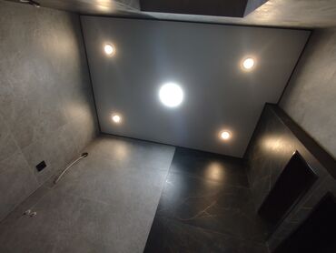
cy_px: 126
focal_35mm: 15
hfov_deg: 98.1
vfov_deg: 81.8
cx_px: 168
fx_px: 146
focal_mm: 1.65
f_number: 2.2
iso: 80
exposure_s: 1/33
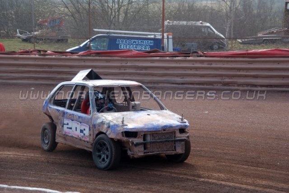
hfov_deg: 17.5
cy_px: 96
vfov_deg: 11.7
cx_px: 144
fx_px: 939
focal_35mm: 117
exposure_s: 1/640
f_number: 5.6
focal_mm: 78
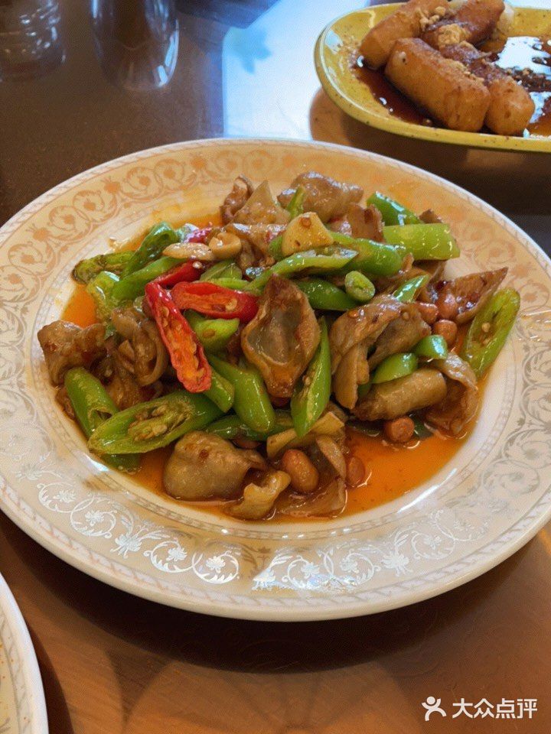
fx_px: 1868
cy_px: 367
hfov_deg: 16.8
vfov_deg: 22.3
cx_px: 276
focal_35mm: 88
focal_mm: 4.2
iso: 80
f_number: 1.6
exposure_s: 1/50
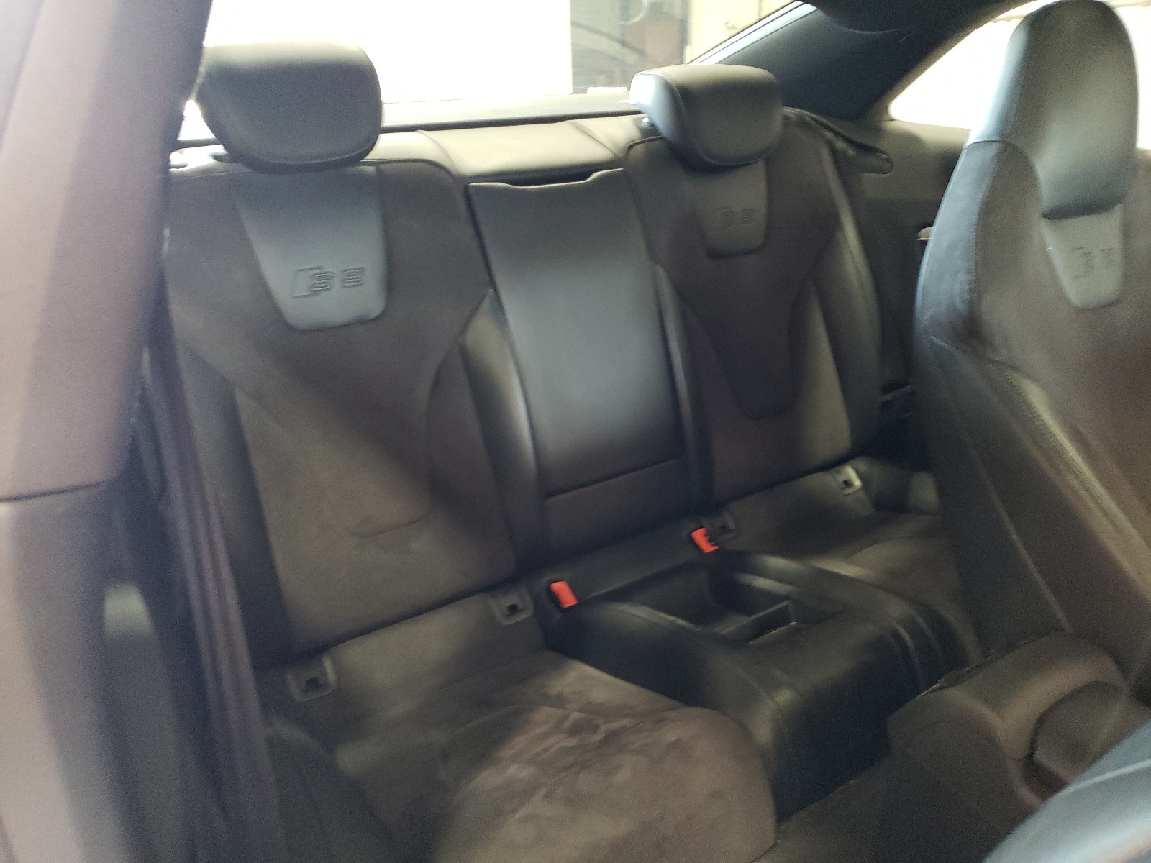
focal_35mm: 26
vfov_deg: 53.1
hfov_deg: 67.3
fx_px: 865
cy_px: 432
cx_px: 576
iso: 414
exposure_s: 1/30
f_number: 1.5
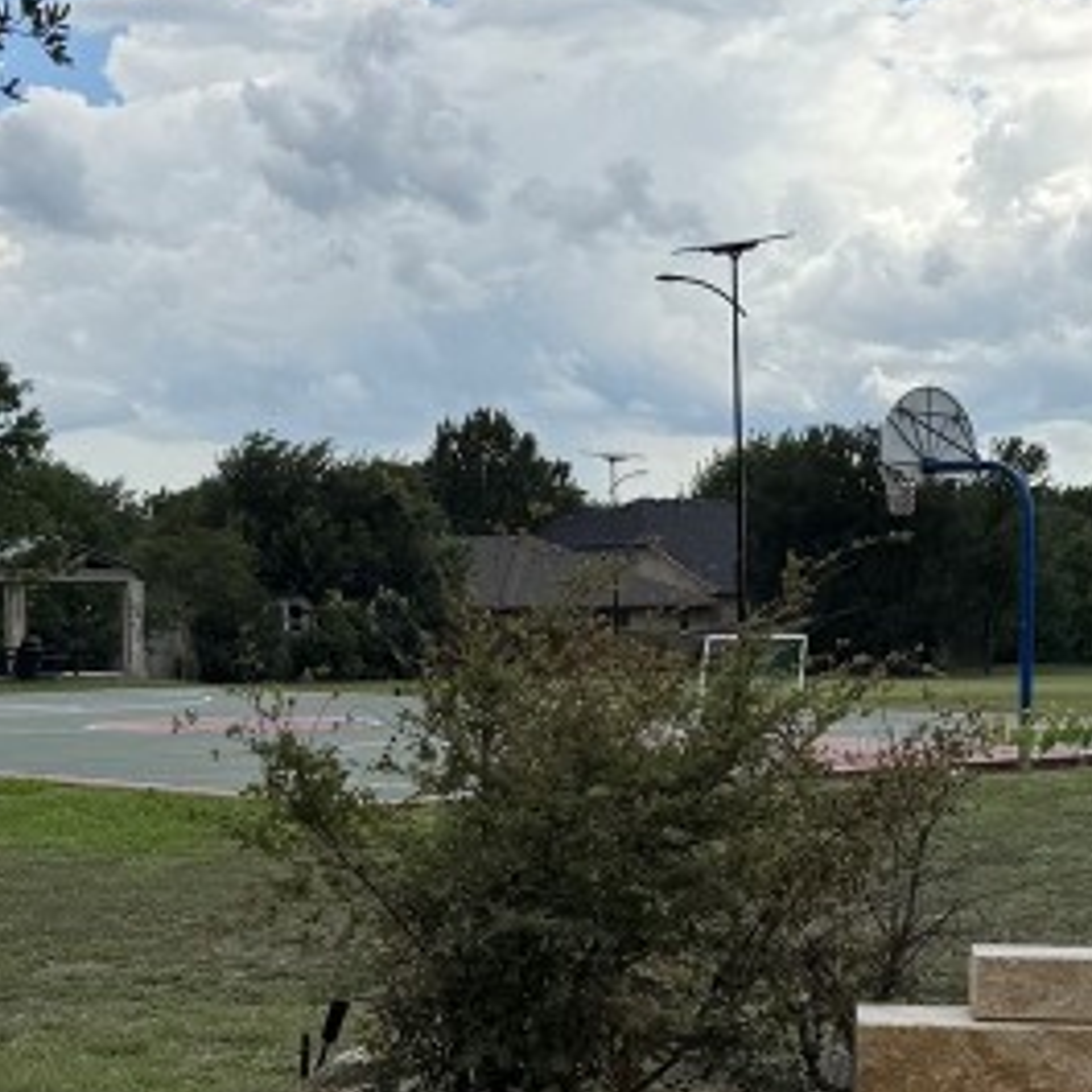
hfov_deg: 21.0
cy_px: 668
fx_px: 2927
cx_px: 787
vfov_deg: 21.1
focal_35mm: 82
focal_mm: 6.76
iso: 80
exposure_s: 1/3597
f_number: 1.78
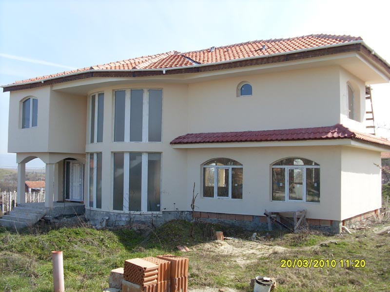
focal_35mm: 38
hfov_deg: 49.0
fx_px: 428
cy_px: 146
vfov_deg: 37.7
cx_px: 195
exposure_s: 1/180
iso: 80
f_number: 7.7
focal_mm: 6.3
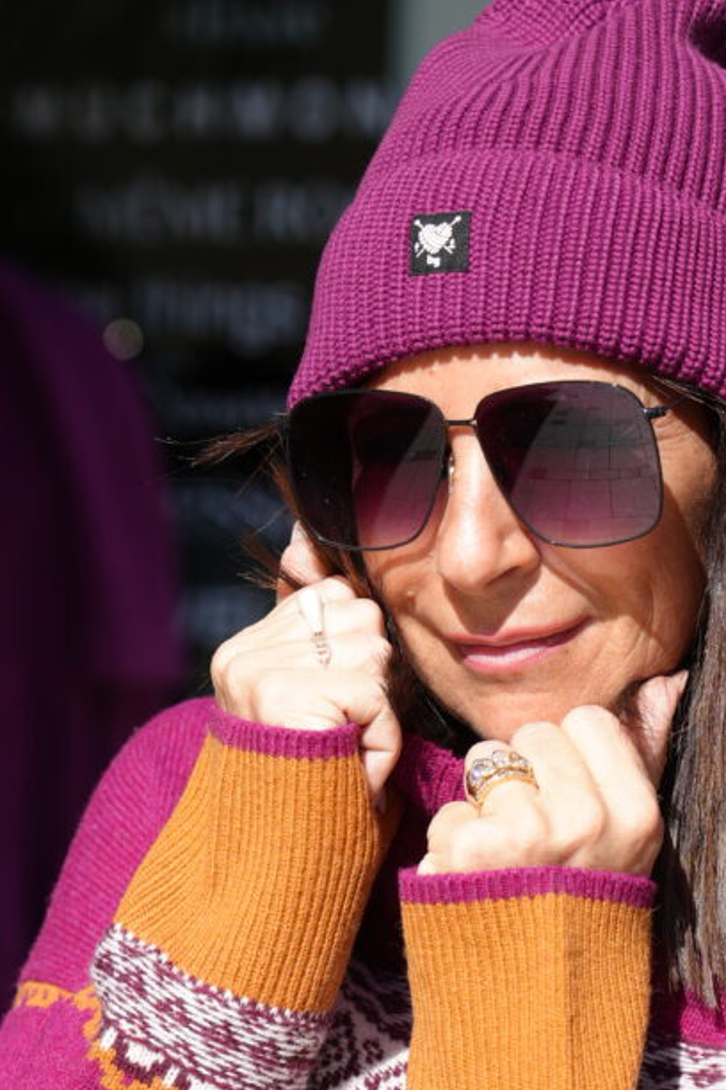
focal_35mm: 216
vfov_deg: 9.5
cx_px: 407
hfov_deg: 6.4
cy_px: 1006
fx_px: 6533
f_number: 4.5
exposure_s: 1/640
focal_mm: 86
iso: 100
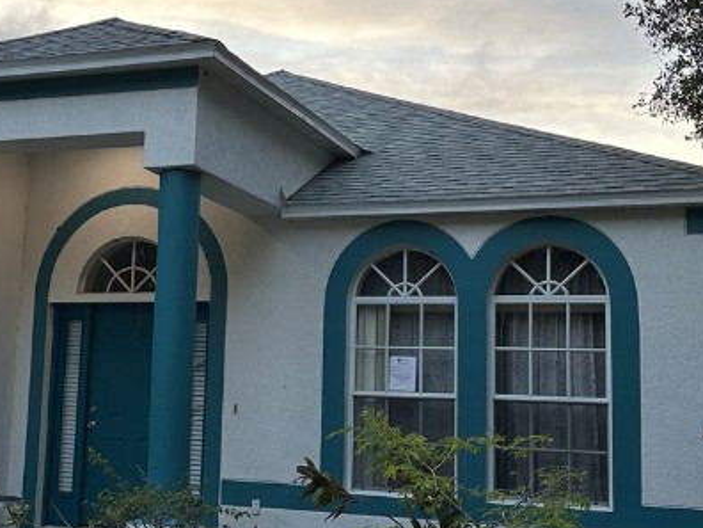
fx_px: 1259
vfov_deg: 23.6
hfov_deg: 30.8
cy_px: 235
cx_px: 201
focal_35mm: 62
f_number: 1.78
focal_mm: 6.86
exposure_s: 1/153
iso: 64
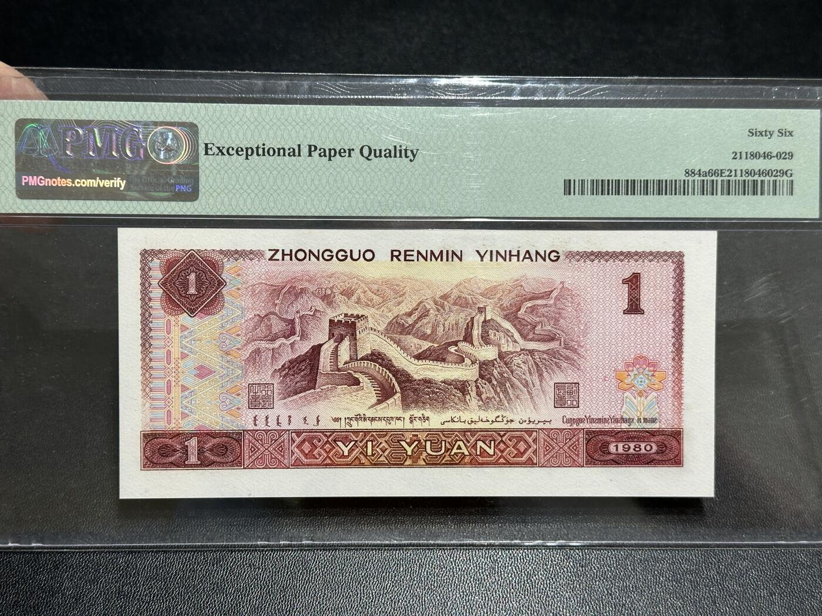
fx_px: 1140
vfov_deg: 30.3
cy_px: 308
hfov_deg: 39.7
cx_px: 411
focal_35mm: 48
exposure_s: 1/50
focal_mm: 6.86
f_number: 1.78
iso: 125
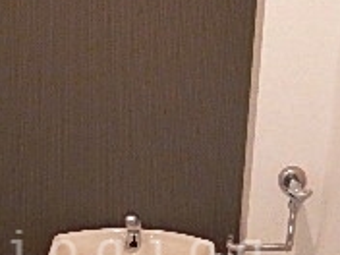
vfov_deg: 15.9
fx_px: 894
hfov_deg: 21.5
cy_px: 253
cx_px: 139
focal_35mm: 91
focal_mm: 4.5
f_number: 3.4
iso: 400
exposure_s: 1/30
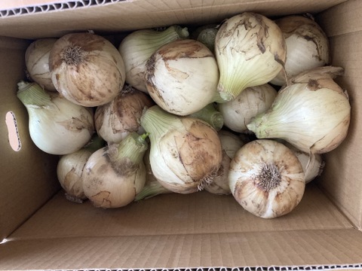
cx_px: 181
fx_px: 293
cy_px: 136
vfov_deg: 49.7
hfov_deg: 63.4
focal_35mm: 28
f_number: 1.8
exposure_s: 1/40
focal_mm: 3.99
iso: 400
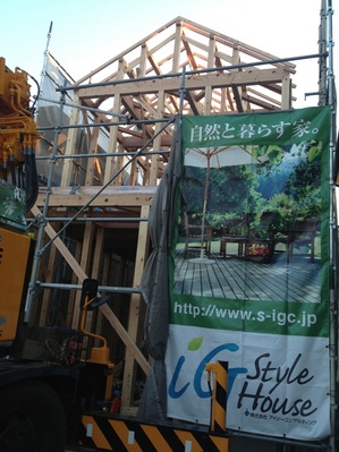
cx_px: 170
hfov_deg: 40.7
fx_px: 457
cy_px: 226
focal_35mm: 35
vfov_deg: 52.6
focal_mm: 4.28
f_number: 2.4
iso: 64
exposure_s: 1/120
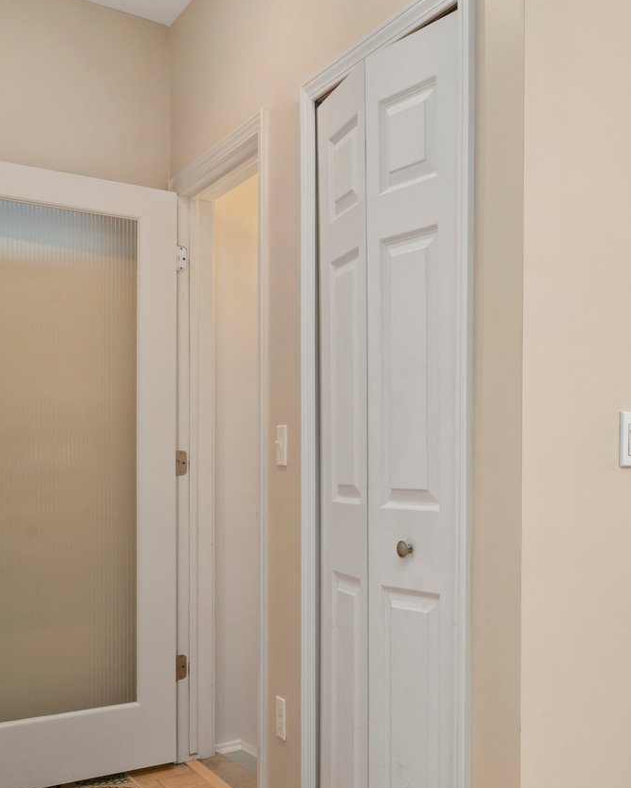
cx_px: 681
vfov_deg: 48.9
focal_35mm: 37
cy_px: 454
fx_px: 864
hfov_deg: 34.9
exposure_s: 1/2
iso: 320
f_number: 11
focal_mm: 16
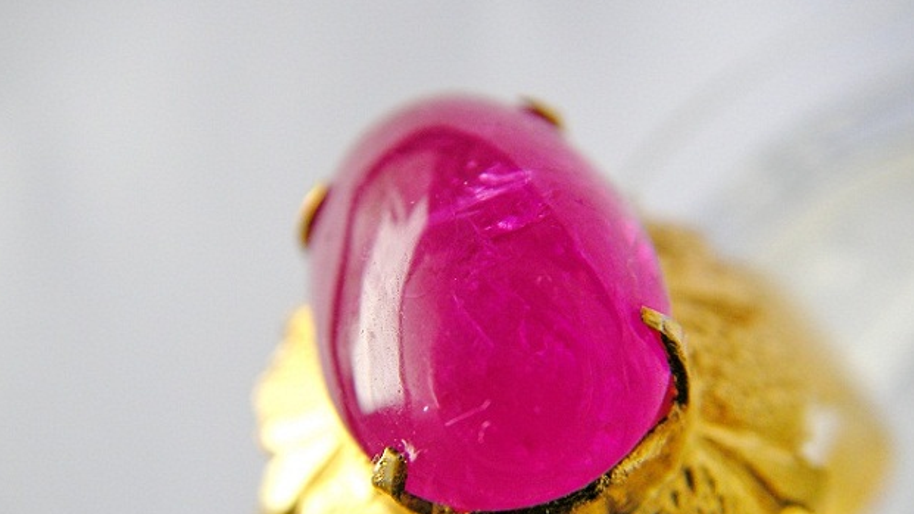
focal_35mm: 42
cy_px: 314
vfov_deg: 28.2
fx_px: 1018
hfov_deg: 48.4
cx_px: 456
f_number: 3.3
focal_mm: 6.3
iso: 50
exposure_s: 1/108
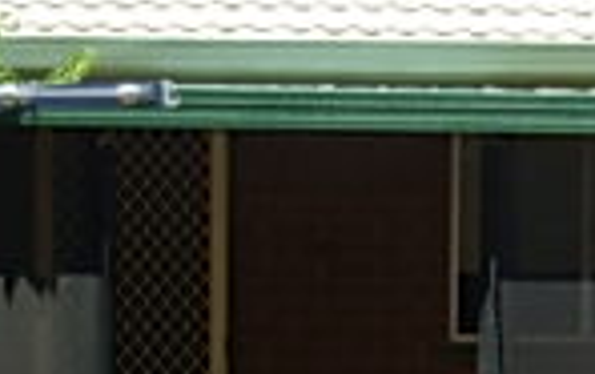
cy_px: 342
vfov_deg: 7.5
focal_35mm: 174
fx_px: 2826
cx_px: 824
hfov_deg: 11.6
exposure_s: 1/724
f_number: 2.9
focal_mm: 6.3
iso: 50
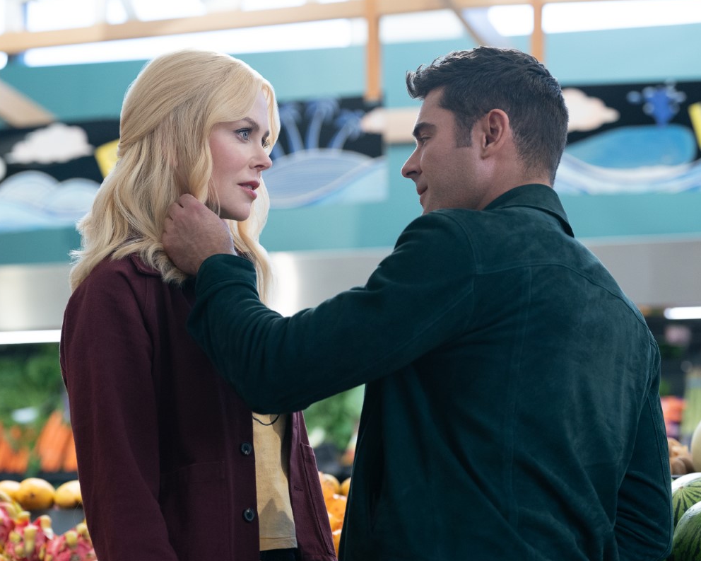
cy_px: 279
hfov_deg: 14.4
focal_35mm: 134
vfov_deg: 11.5
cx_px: 360
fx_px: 2779
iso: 2000
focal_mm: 118
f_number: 3.5
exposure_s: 1/250
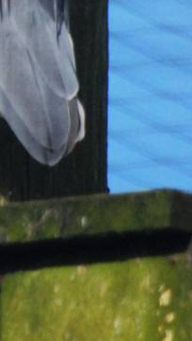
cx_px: -231
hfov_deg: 0.6
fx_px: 18672
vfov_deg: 1.0
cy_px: -282
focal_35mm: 2064
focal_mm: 300
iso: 1000
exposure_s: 1/3200
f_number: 7.1
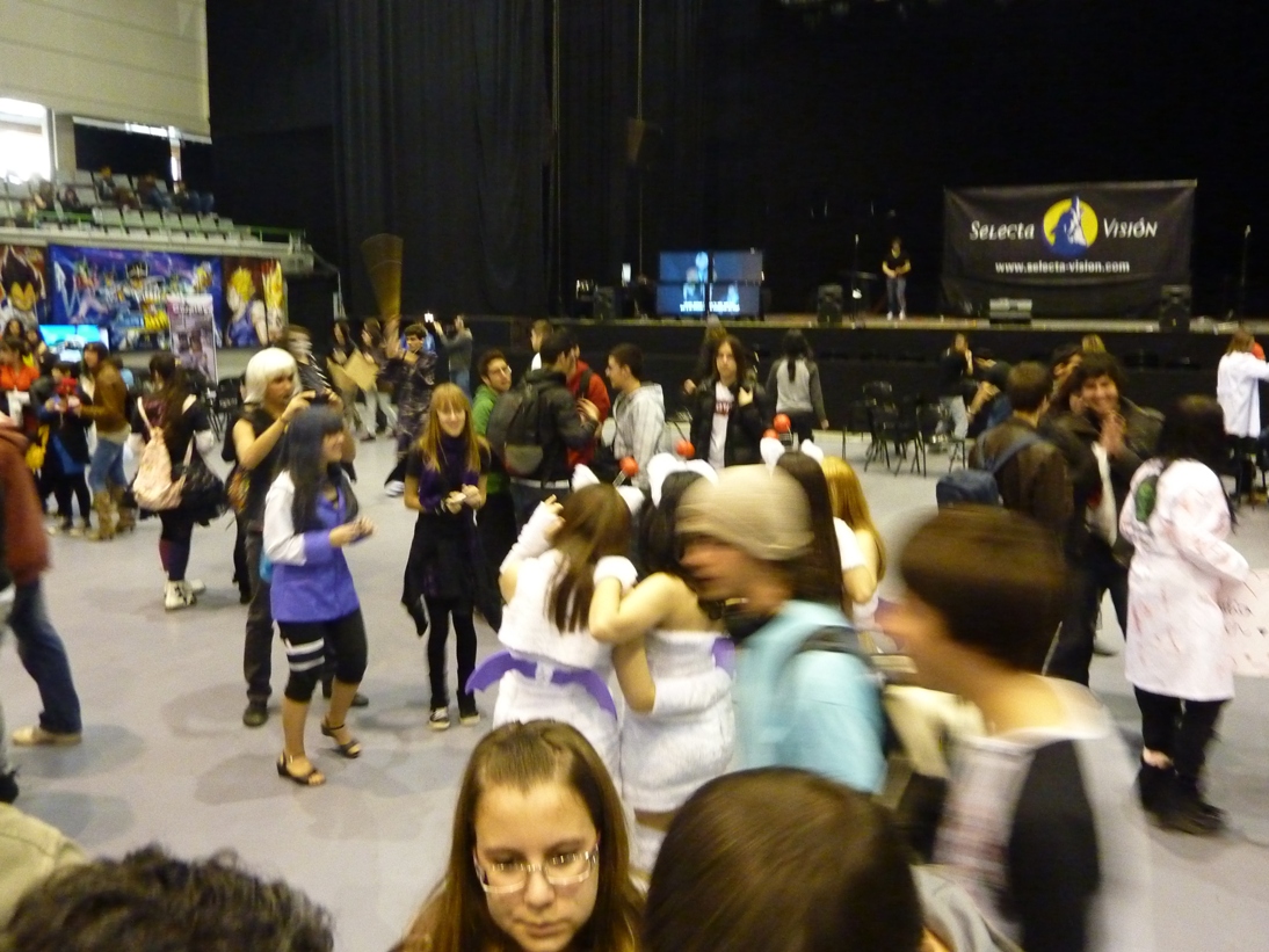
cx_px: 634
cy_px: 476
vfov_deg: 48.2
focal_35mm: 29
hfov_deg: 61.6
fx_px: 1063
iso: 800
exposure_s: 1/15
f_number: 3.4
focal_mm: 4.7
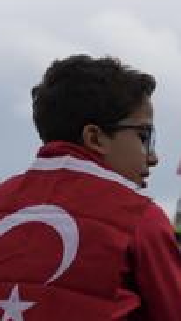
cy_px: 251
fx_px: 1151
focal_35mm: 135
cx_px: 321
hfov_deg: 8.6
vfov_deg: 15.8
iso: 100
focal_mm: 45
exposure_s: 1/1000
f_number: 2.8
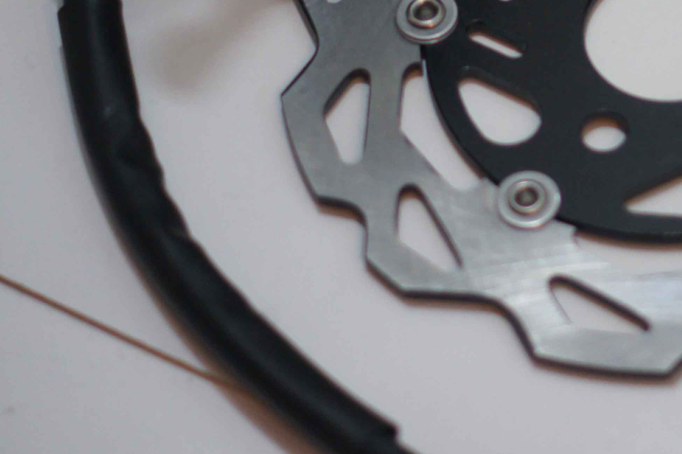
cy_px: -44
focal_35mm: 177
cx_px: 619
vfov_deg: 7.7
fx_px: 3351
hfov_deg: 11.5
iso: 640
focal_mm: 50
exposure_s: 1/160
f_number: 2
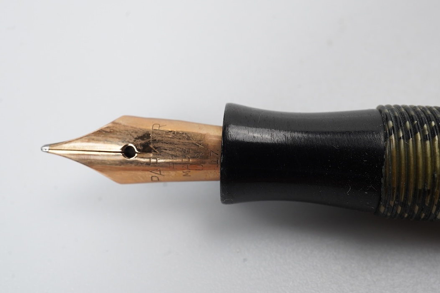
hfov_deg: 41.1
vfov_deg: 28.1
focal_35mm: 48
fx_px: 587
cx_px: 228
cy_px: 143
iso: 640
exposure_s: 1/100
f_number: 22
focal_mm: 30
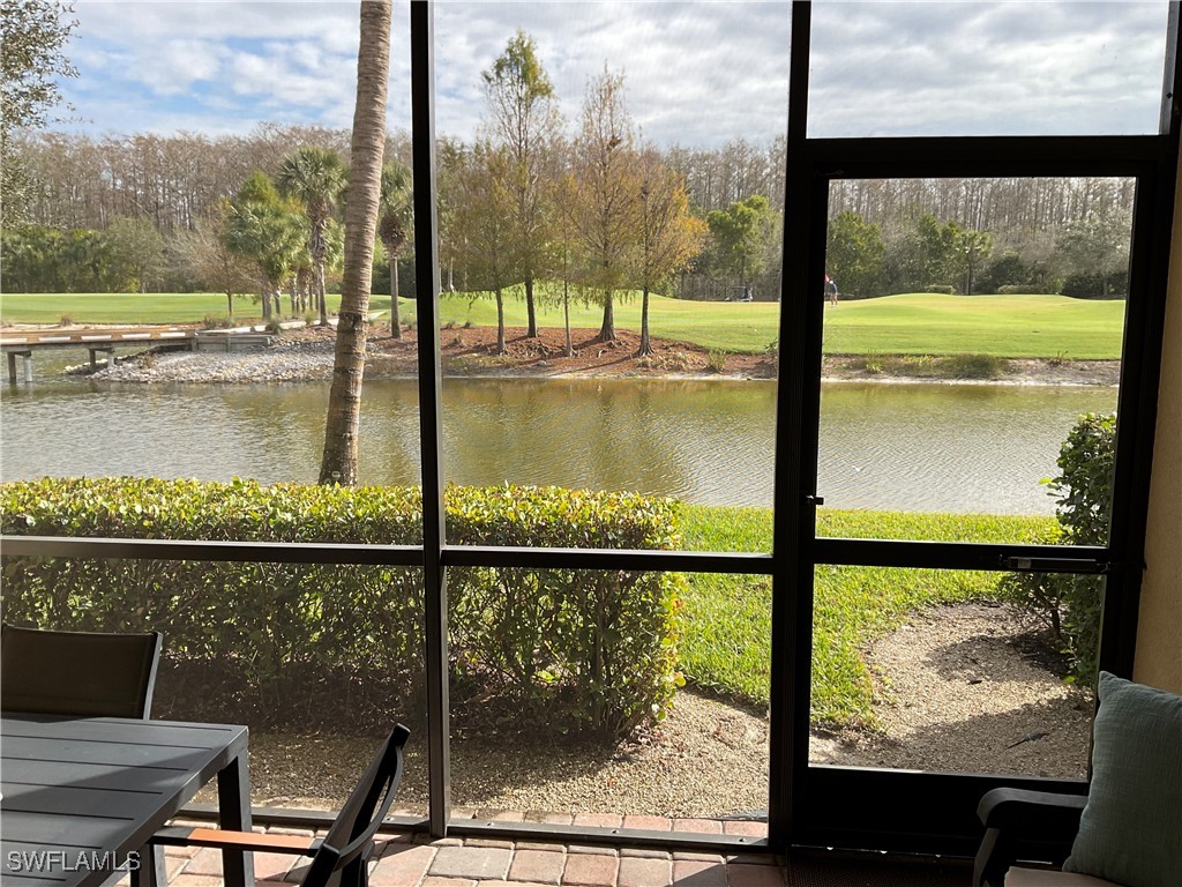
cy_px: 444
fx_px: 990
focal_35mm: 29
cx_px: 591
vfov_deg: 48.2
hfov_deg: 61.7
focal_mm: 3
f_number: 1.8
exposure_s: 1/700
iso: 16
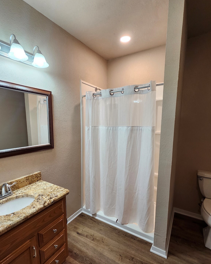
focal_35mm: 17
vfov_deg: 89.4
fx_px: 133
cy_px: 145
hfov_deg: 76.9
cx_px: 99
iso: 125
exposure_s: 1/60
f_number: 2.2
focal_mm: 1.74
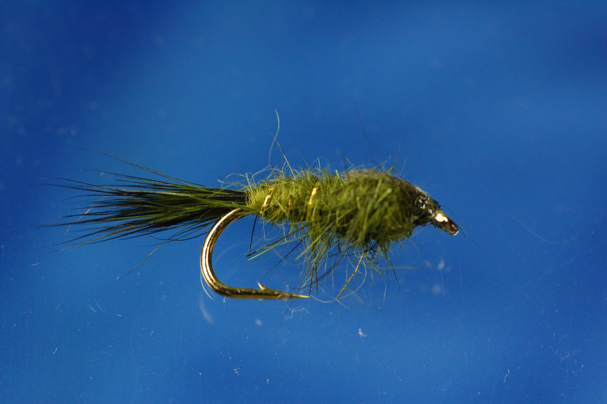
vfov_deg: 13.0
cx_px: 304
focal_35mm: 105
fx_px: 1769
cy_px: 202
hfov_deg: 19.5
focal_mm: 70
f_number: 5.6
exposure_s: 1/125
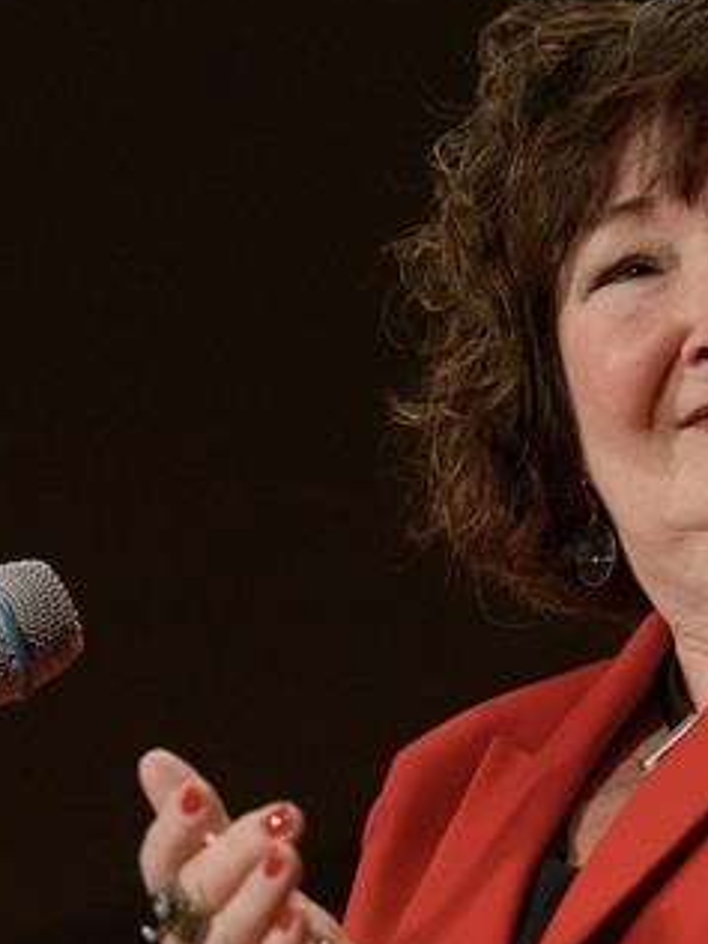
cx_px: 397
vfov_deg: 4.9
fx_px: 11045
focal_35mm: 405
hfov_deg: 3.7
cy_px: 786
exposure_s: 1/400
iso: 3200
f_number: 3.5
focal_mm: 130
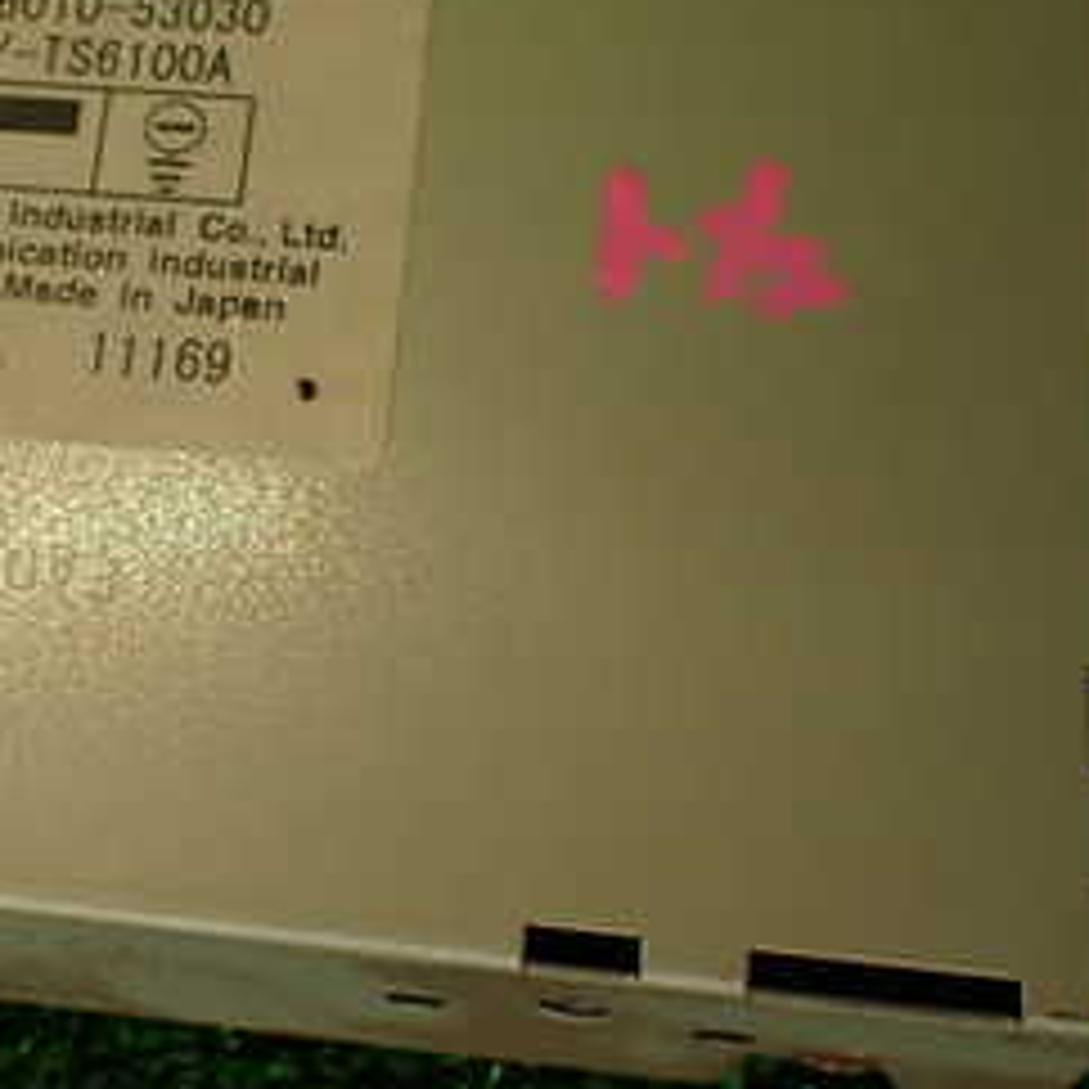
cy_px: 374
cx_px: 54
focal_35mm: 70
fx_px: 2491
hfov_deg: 23.8
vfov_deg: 24.5
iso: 100
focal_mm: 5.79
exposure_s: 1/100
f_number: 2.4
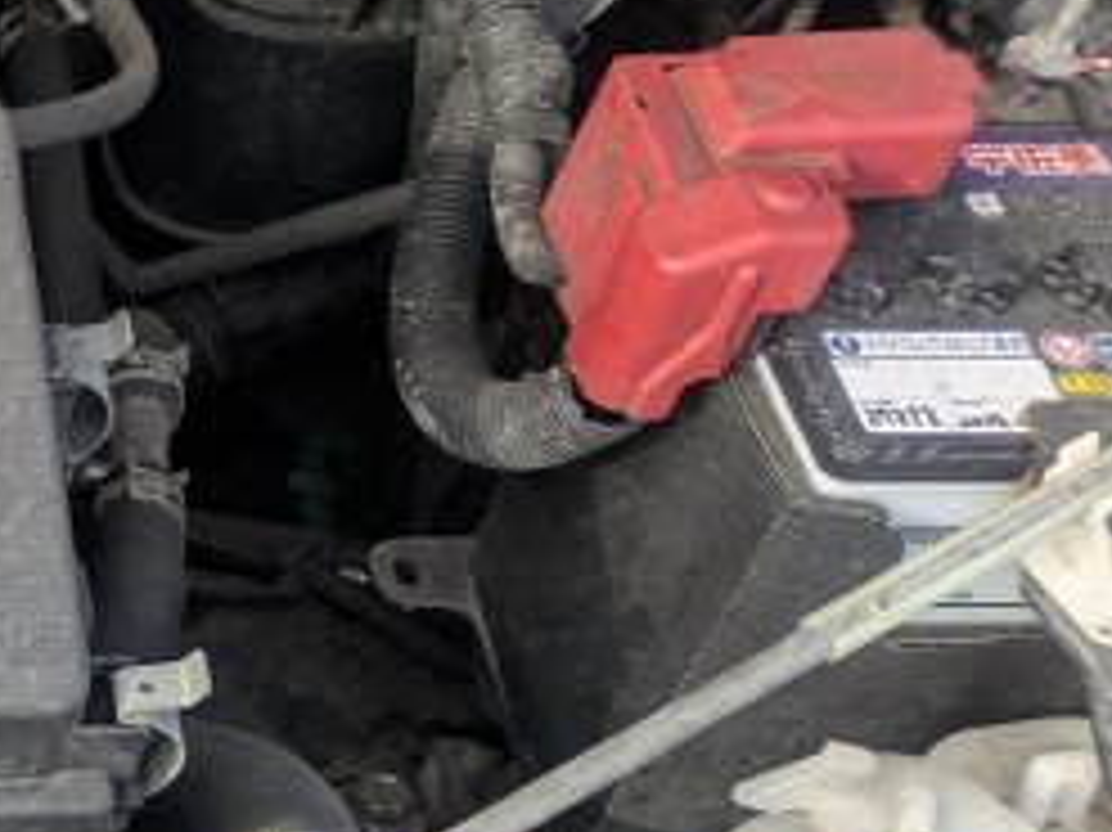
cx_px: -615
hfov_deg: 20.3
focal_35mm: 81
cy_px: 522
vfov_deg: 18.2
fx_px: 2601
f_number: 1.89
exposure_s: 1/436
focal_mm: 5.43
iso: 44
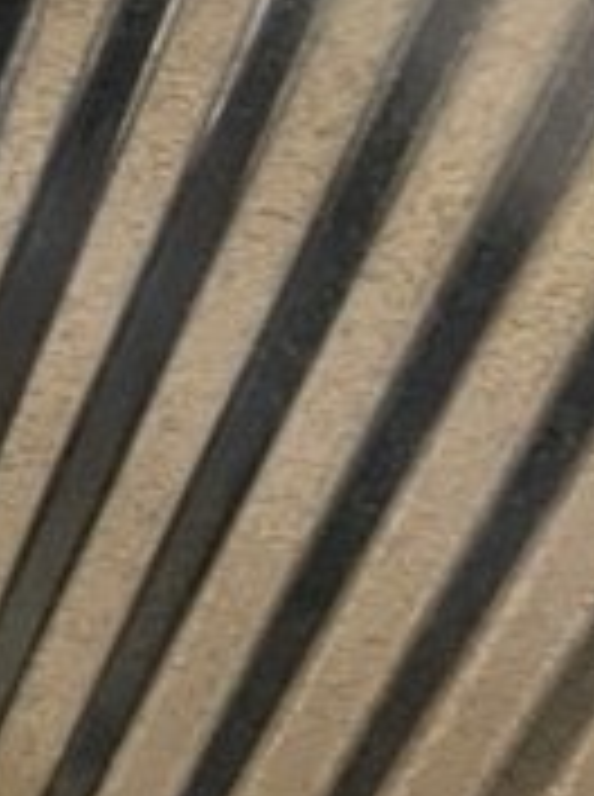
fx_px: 3835
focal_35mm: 167
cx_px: -1312
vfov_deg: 11.8
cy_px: 281
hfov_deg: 7.5
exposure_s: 1/60
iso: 500
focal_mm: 5.7
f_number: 1.5
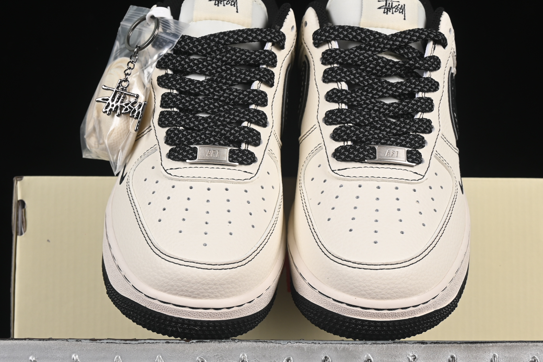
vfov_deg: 13.0
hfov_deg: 19.5
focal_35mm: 105
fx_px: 1584
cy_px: 182
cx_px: 286
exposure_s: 1/80
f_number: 8
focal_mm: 50
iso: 160
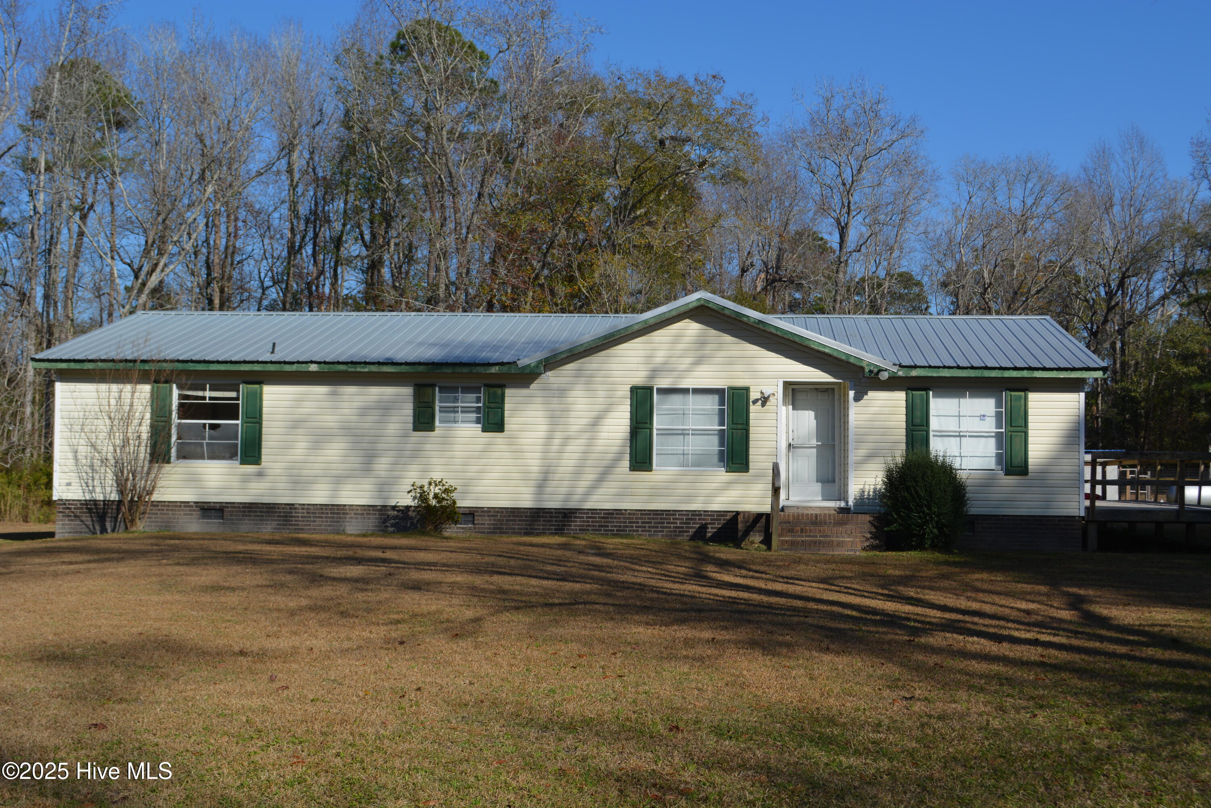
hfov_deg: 43.6
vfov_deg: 29.9
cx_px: 606
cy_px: 404
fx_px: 1514
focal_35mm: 45
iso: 100
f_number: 9
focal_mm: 30
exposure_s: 1/320
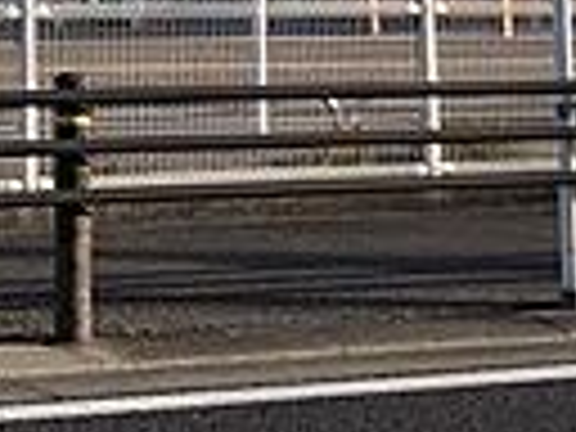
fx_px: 2330
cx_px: 50
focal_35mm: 140
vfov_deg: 9.8
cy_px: -468
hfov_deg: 14.0
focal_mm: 3.99
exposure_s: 1/1412
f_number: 1.8
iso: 20
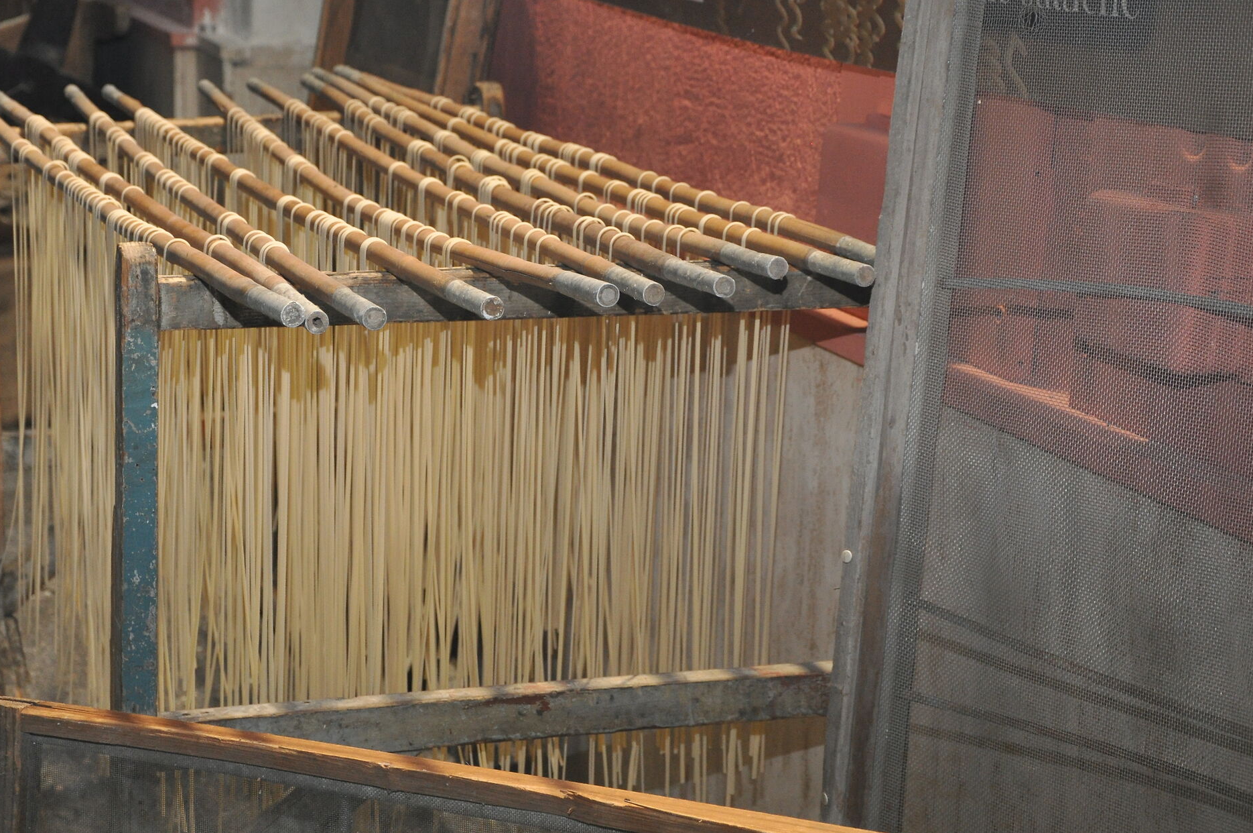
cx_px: 486
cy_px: 378
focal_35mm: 77
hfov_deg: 26.3
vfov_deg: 17.7
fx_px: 2677
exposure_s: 1/60
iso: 800
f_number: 4.5
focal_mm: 40
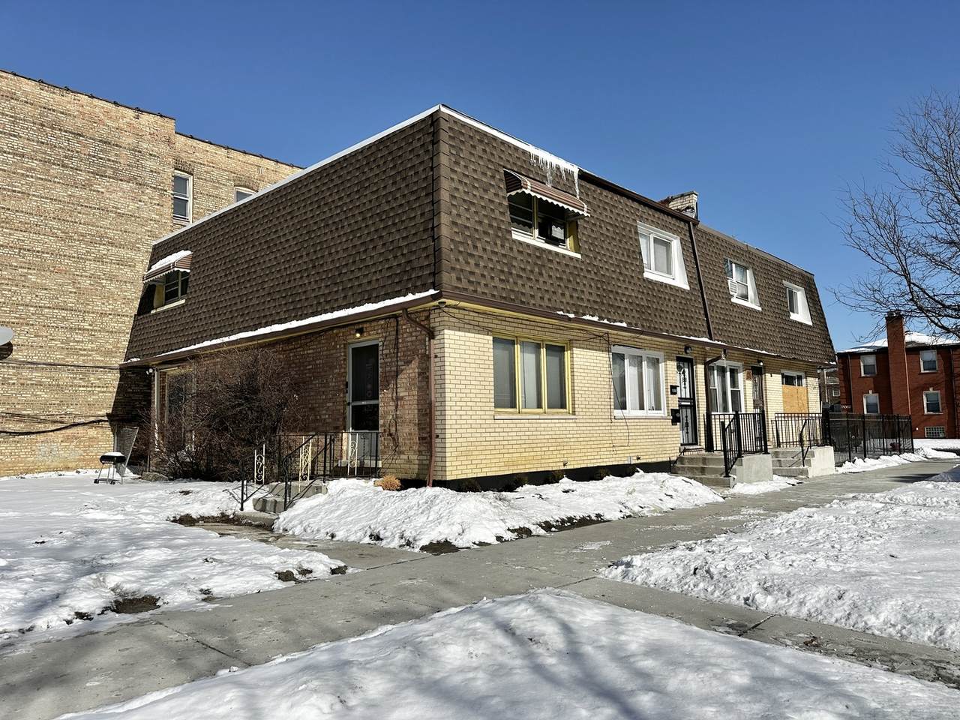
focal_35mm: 24
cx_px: 480
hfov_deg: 71.6
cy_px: 360
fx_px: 666
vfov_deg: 56.8
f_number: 1.78
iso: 80
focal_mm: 6.86
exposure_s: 1/12048
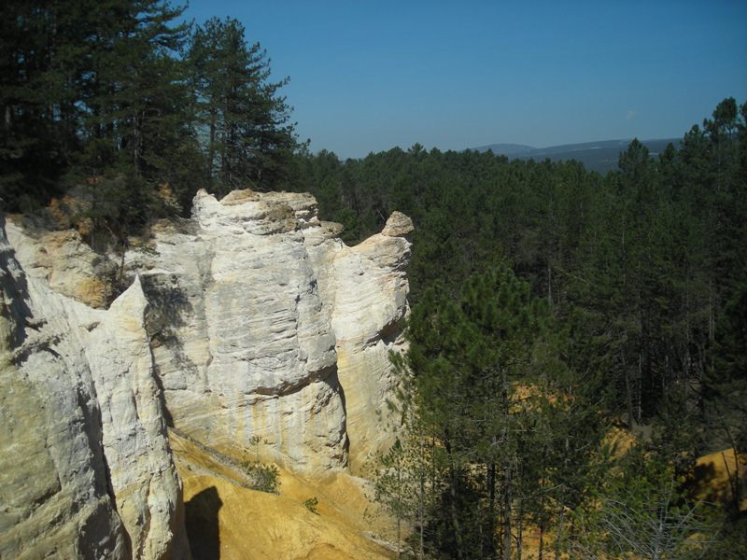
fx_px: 820
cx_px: 374
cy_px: 280
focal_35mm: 38
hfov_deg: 49.0
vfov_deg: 37.7
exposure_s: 1/353
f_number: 6.4
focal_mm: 6.3
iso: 50
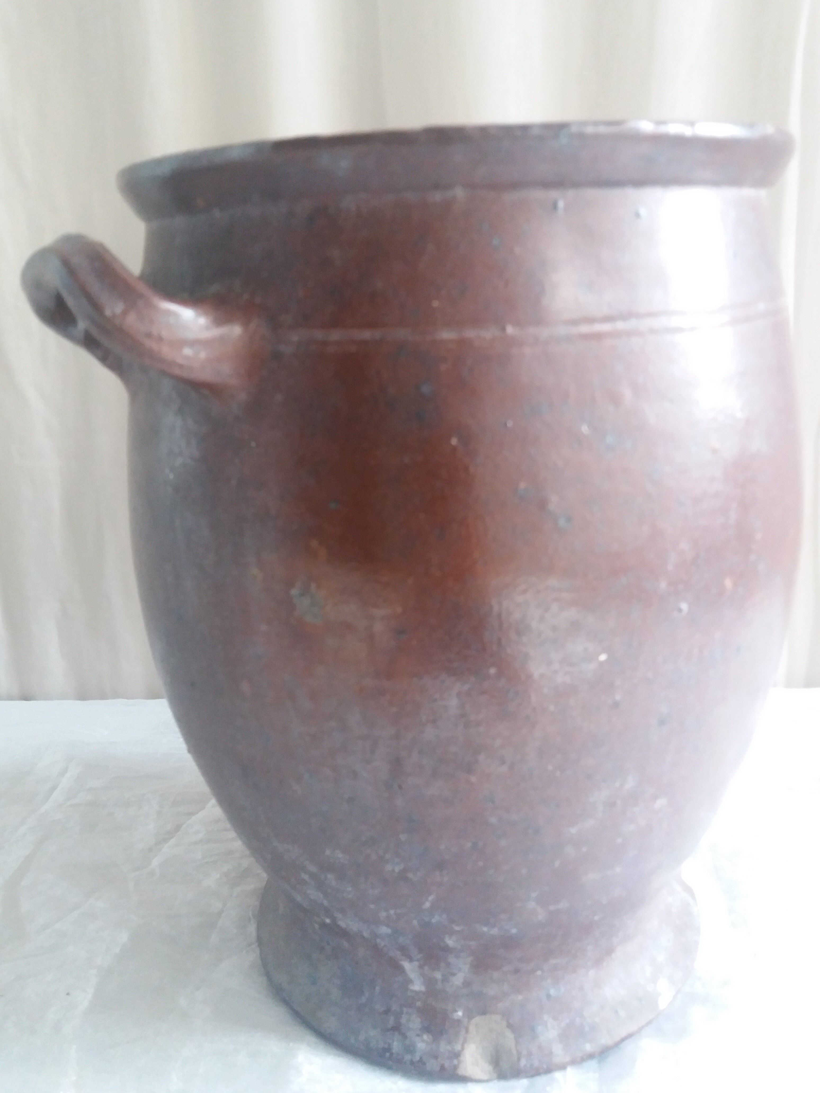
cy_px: 546
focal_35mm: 28
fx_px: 884
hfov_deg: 49.7
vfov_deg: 63.4
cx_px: 410
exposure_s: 1/17
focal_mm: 3.7
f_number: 1.9
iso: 200
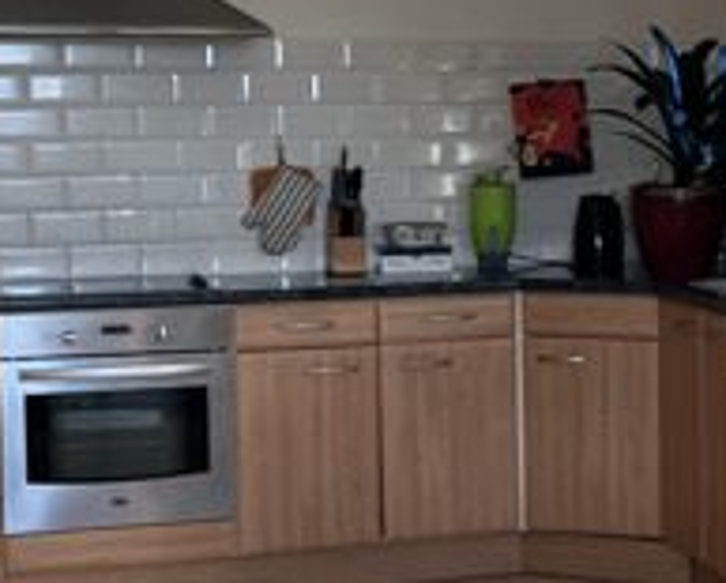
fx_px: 2260
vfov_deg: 14.7
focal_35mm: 105
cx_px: 929
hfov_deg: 17.2
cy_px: 271
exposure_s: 1/100
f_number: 1.6
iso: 50
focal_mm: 5.1
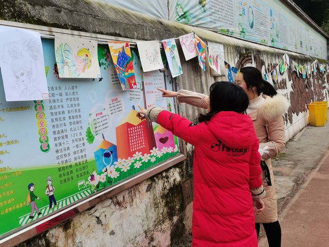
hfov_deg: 55.4
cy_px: 124
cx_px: 164
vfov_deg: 42.9
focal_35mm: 33
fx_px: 314
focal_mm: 5.58
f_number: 1.8
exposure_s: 1/208
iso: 50
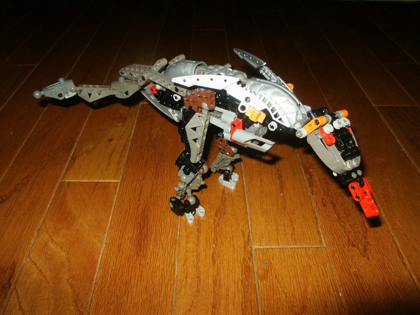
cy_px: 158
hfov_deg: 52.6
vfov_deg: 40.7
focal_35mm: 35
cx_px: 210
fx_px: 425
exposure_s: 1/45
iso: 200
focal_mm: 7.18
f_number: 6.7
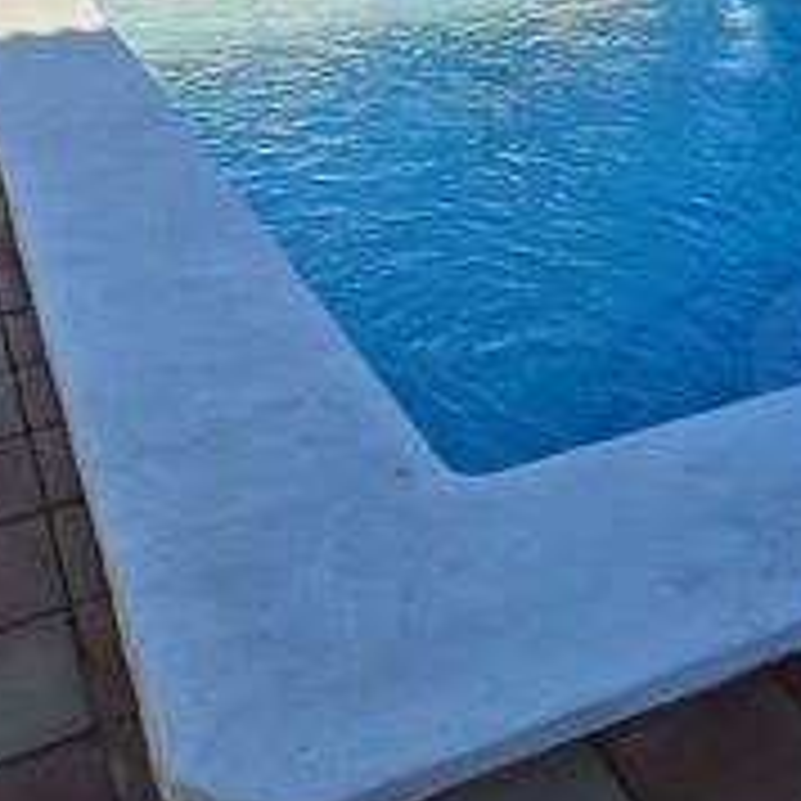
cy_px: -40
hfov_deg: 34.1
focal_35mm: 49
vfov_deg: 31.5
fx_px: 1283
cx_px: 578
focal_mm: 2.16
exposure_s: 1/799
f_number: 2.2
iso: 50
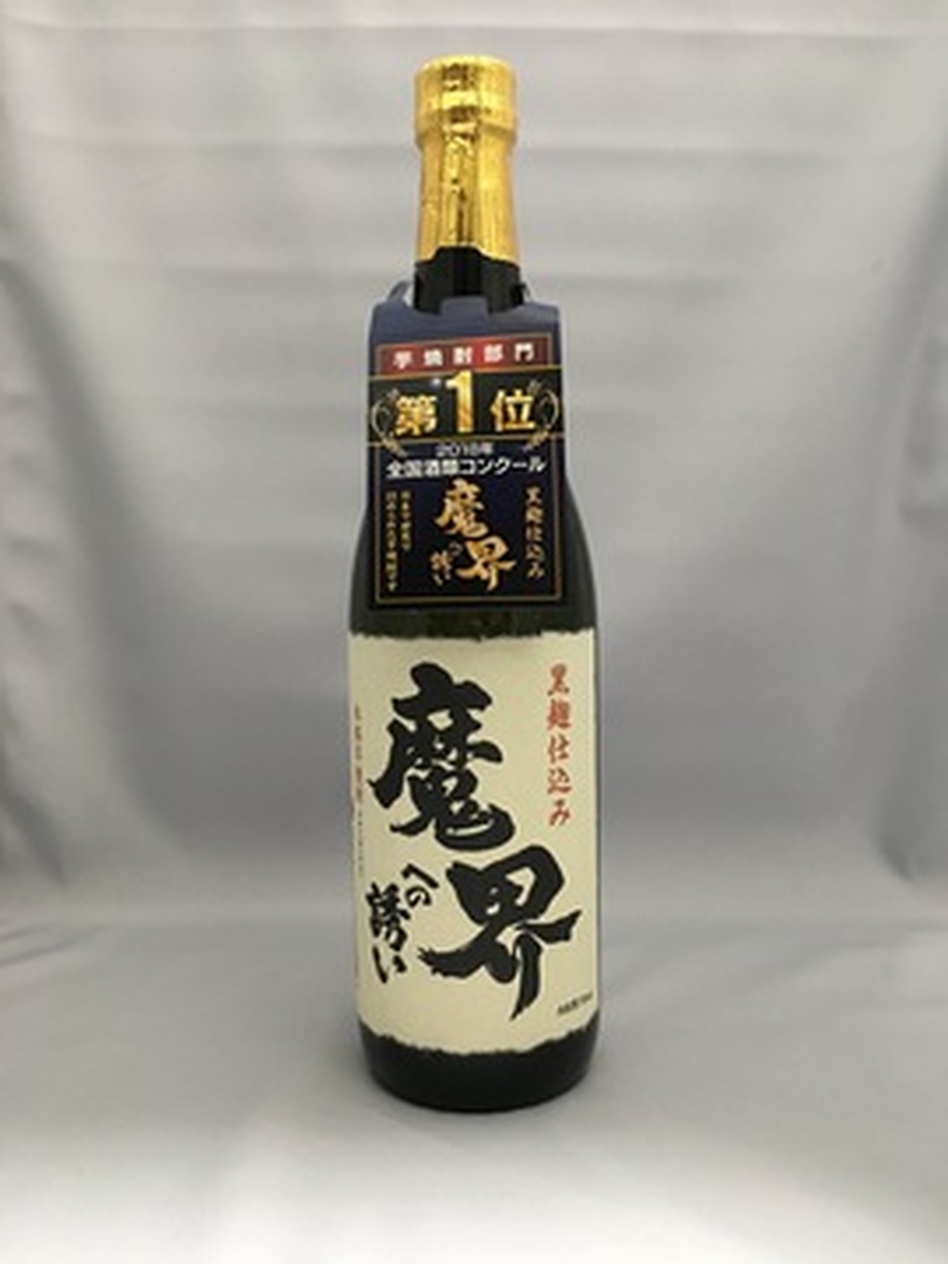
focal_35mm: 29
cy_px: 632
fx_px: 1059
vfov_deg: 61.7
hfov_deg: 48.2
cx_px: 474
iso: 200
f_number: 2.2
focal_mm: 4.15
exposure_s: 1/15
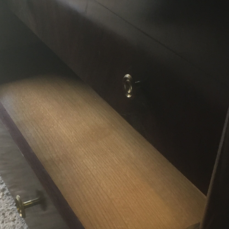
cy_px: 129
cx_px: 80
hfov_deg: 27.6
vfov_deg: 27.7
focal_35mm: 62
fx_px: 464
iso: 200
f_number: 2.2
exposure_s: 1/20
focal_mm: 4.15
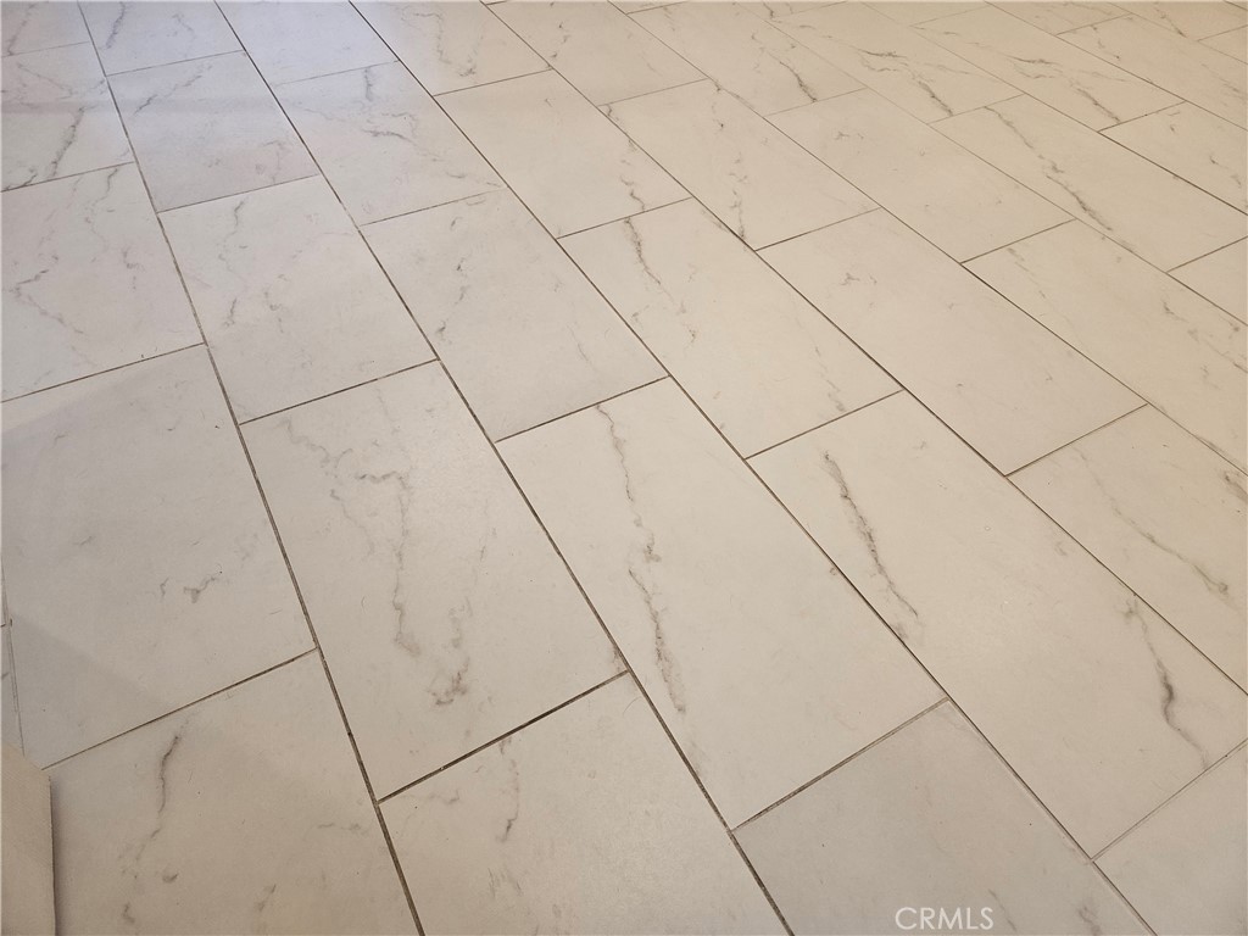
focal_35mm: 23
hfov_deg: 73.9
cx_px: 624
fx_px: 829
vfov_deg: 58.9
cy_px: 468
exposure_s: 1/120
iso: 200
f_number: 1.8
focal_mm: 5.4
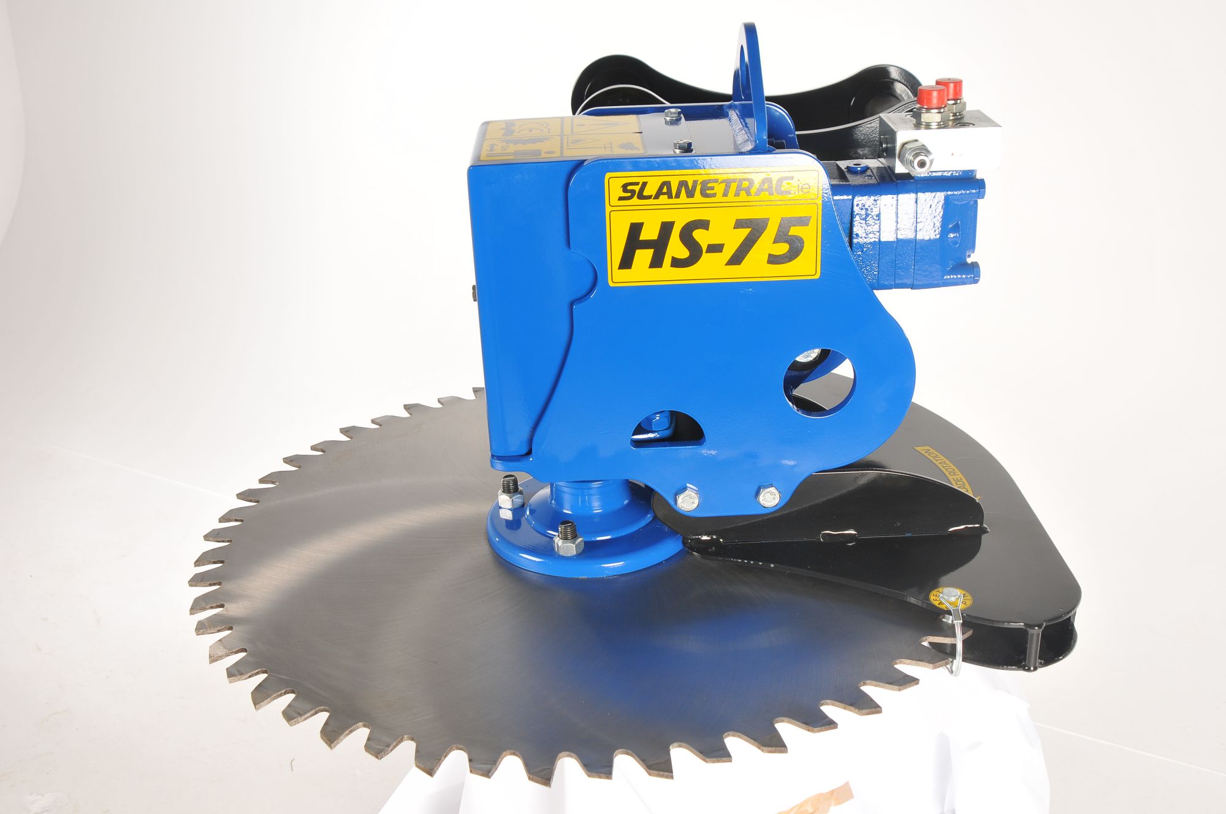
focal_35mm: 42
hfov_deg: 46.5
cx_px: 613
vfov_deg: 31.8
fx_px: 1428
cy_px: 407
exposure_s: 1/100
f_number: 10
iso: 200
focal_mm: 28
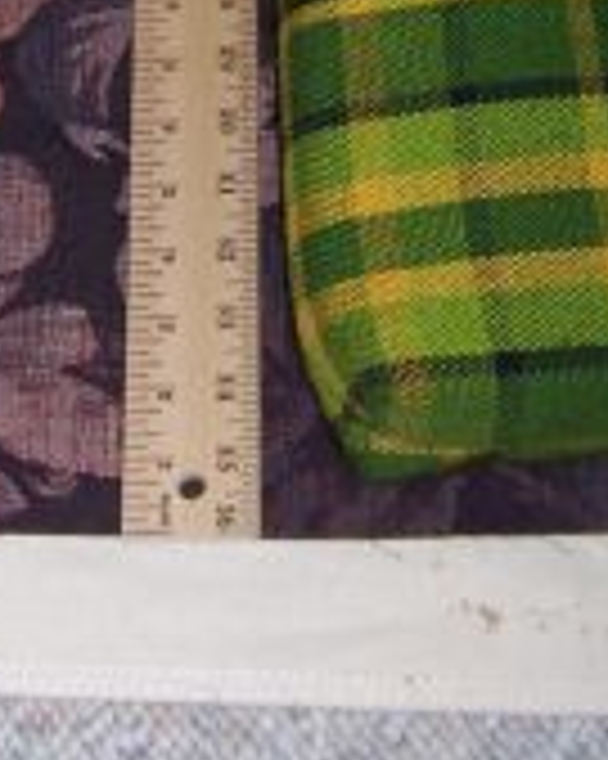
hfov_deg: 15.6
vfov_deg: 19.5
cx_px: 155
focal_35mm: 98
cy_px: 207
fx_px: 2206
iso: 80
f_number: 2.8
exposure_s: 1/60
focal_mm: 5.5
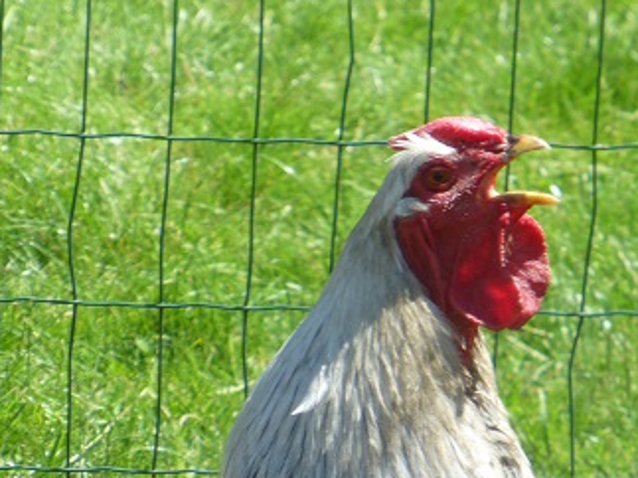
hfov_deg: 4.0
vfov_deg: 3.0
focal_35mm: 497
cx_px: 395
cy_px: 496
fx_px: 9157
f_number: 5.6
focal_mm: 38.2
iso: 100
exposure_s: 1/160
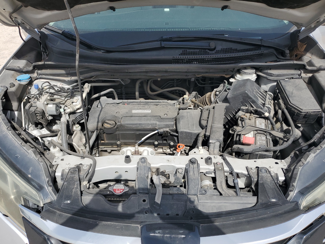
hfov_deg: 67.3
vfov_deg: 53.1
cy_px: 122
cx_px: 162
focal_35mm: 26
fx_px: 244
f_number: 1.5
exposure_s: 1/2500
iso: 50
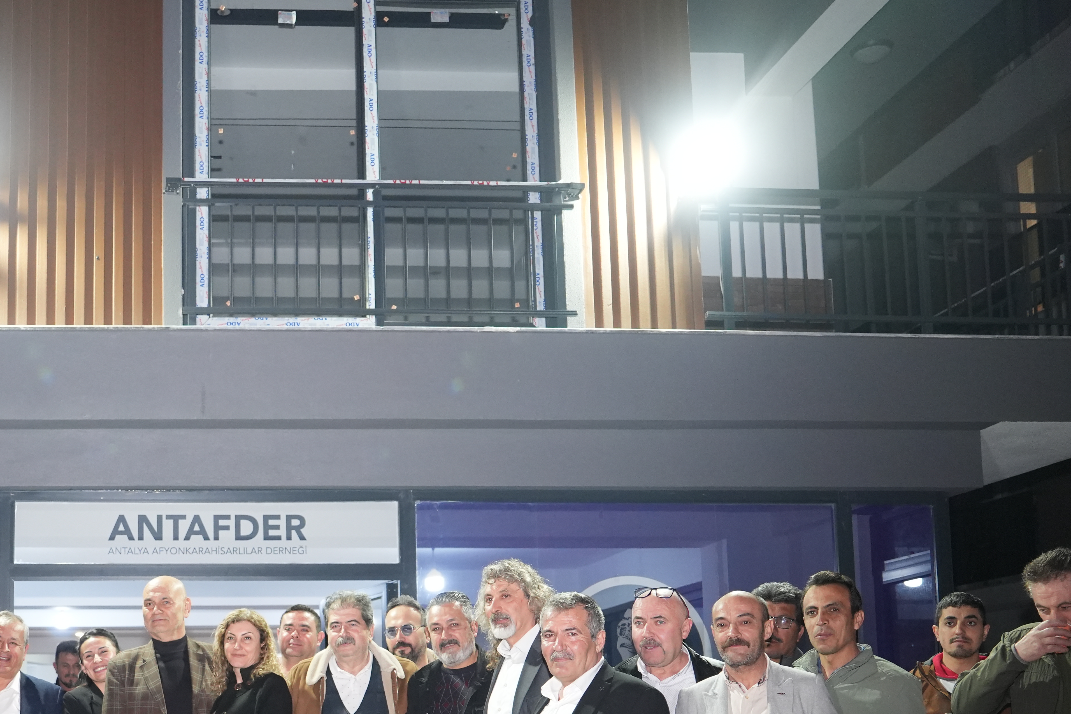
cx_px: 186
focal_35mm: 44
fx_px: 1309
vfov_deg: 29.4
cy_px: 624
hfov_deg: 42.2
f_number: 2.8
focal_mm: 24
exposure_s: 1/100
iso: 2500
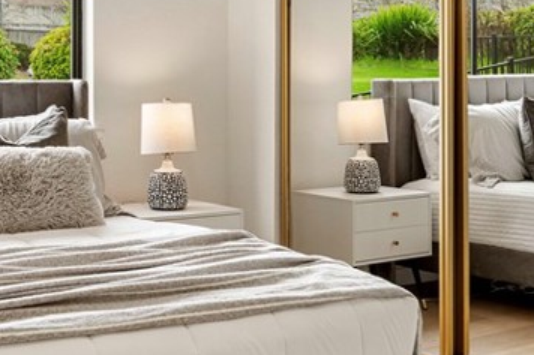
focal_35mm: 69
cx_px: 141
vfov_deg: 19.5
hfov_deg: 28.9
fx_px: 1023
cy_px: 81
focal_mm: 24
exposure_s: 1/20
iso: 640
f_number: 9
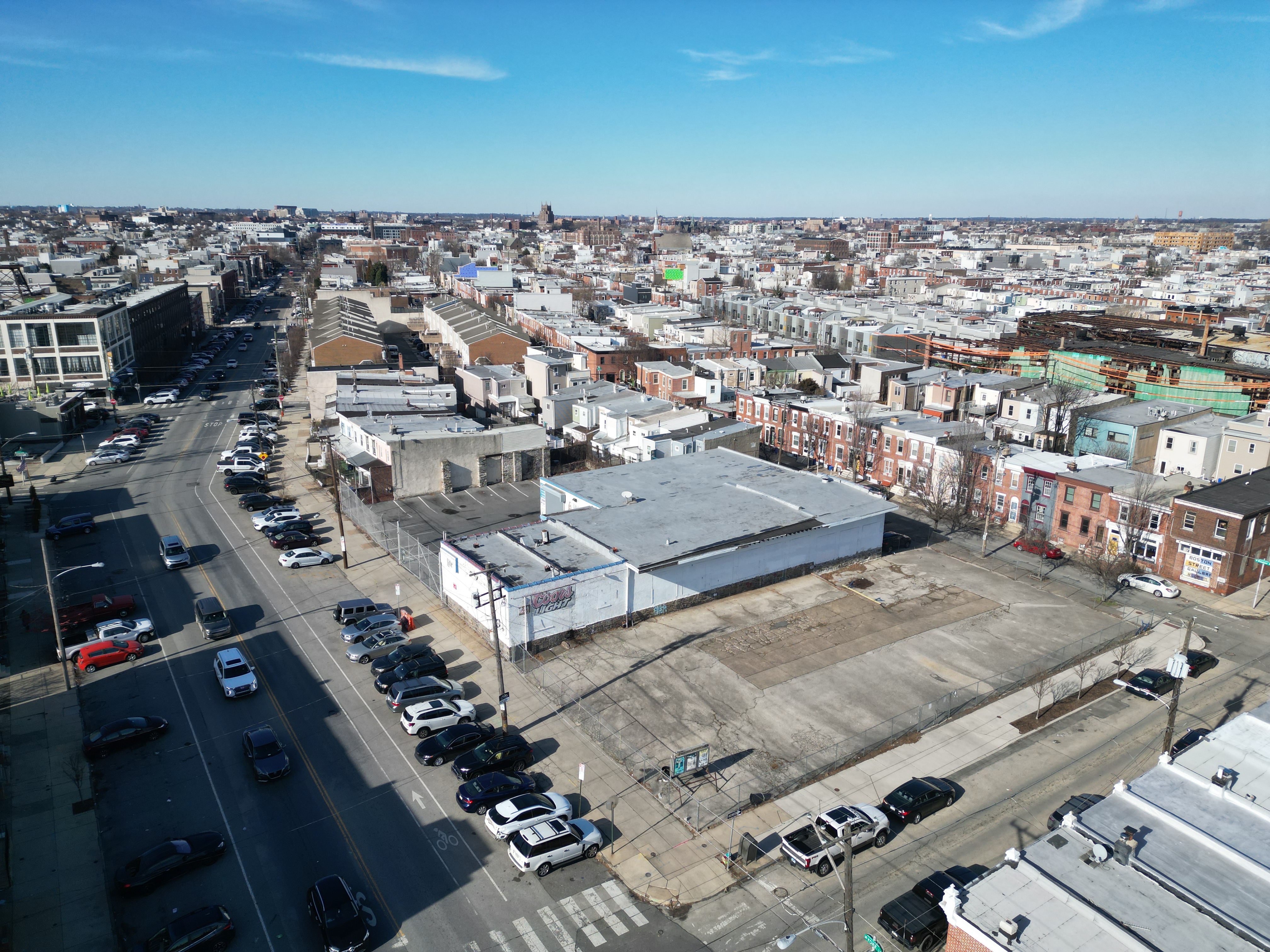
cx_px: 635
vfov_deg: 56.8
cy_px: 476
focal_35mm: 24
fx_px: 881
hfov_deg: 71.6
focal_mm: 6.72
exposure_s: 1/3200
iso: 120
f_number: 1.7
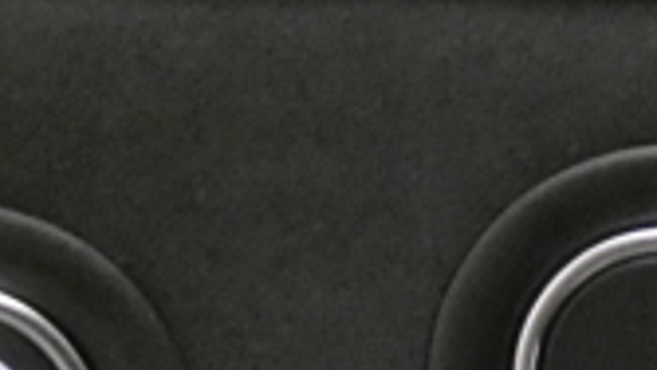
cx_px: 452
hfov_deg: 5.0
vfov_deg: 2.8
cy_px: 618
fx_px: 7527
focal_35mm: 432
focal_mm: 14.8
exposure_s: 1/10
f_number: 4.5
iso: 1600
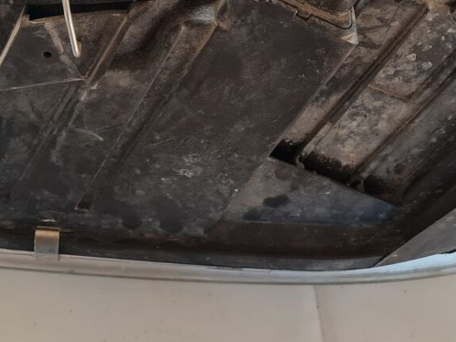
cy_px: 84
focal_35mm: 63
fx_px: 830
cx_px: 219
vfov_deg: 23.0
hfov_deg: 30.7
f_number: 1.8
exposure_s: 1/100
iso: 125
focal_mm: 5.4
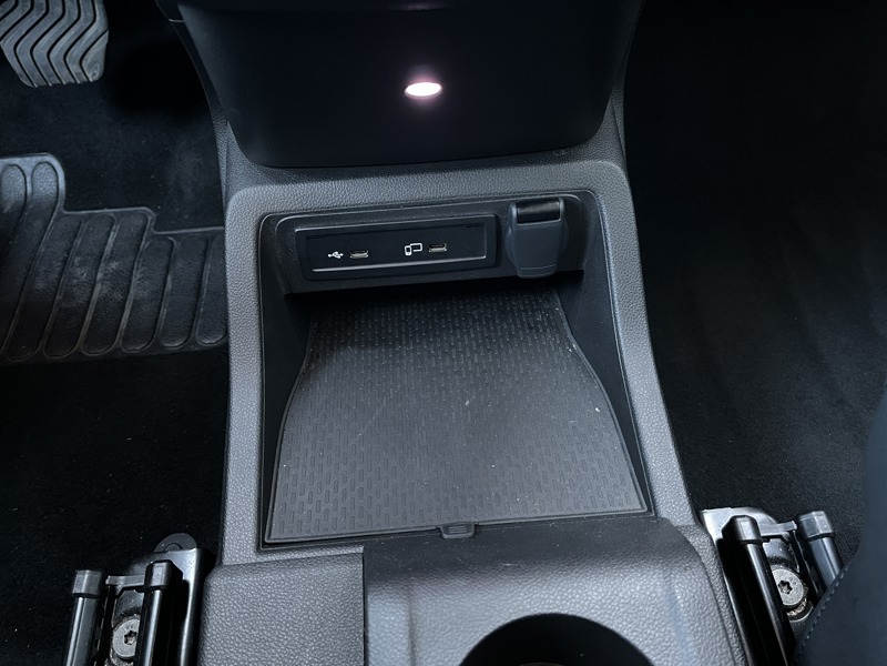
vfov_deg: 53.1
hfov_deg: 67.3
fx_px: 666
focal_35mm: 26
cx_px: 444
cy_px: 333
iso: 1000
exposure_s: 1/27
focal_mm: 5.1
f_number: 1.6
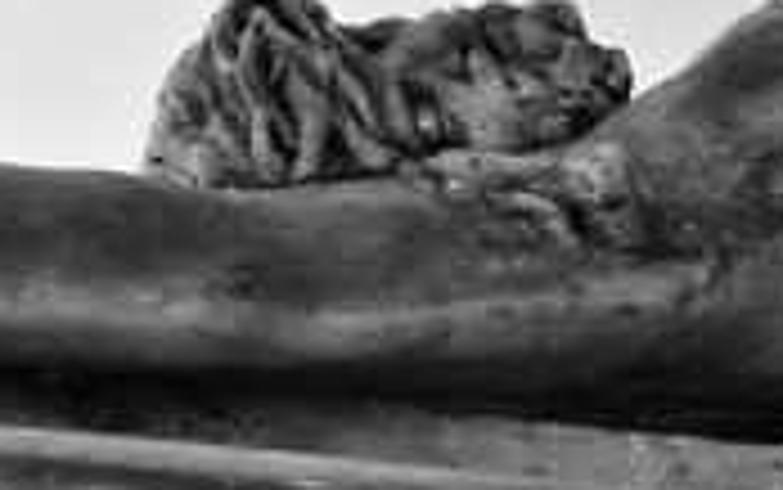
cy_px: 56
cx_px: 441
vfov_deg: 6.5
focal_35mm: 202
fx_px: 4313
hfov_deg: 10.4
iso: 1600
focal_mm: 50
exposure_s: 1/25
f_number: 5.6
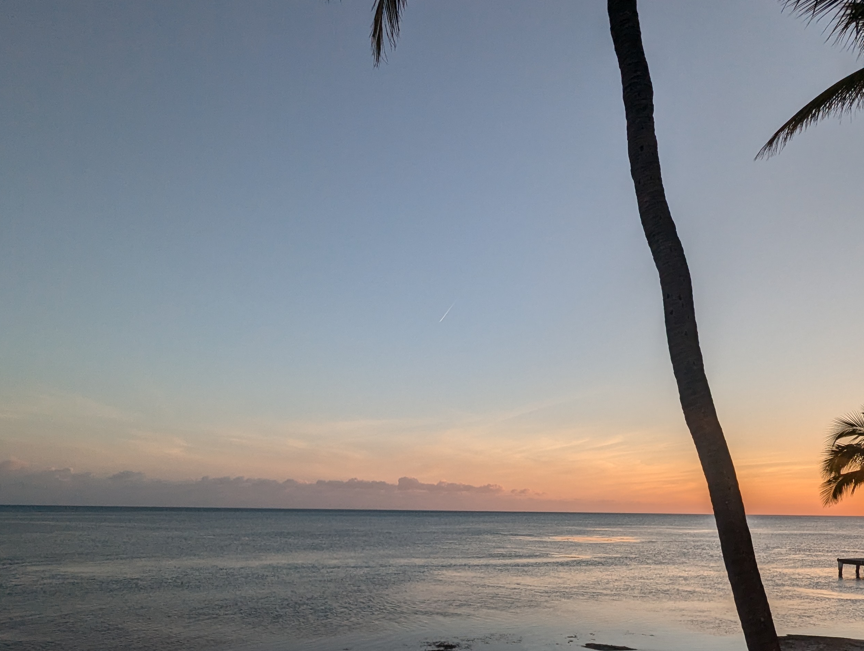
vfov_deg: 50.7
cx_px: 512
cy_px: 498
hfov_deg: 66.7
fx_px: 650
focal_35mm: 26
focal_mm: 2.35
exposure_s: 1/991
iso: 51
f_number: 2.2
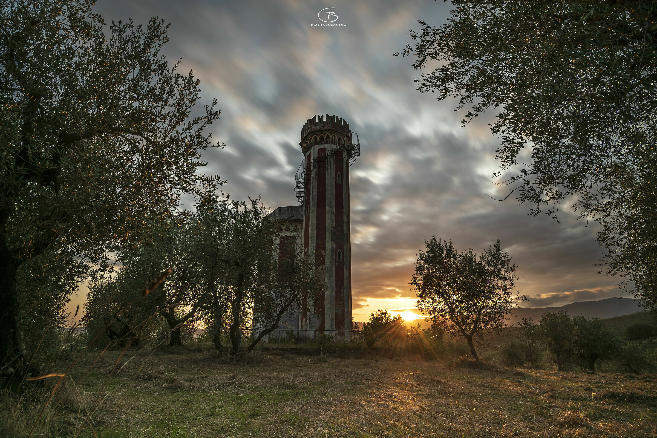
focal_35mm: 16
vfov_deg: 73.7
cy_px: 219
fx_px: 292
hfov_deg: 96.7
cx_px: 328
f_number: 14
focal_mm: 16
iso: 100
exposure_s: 30
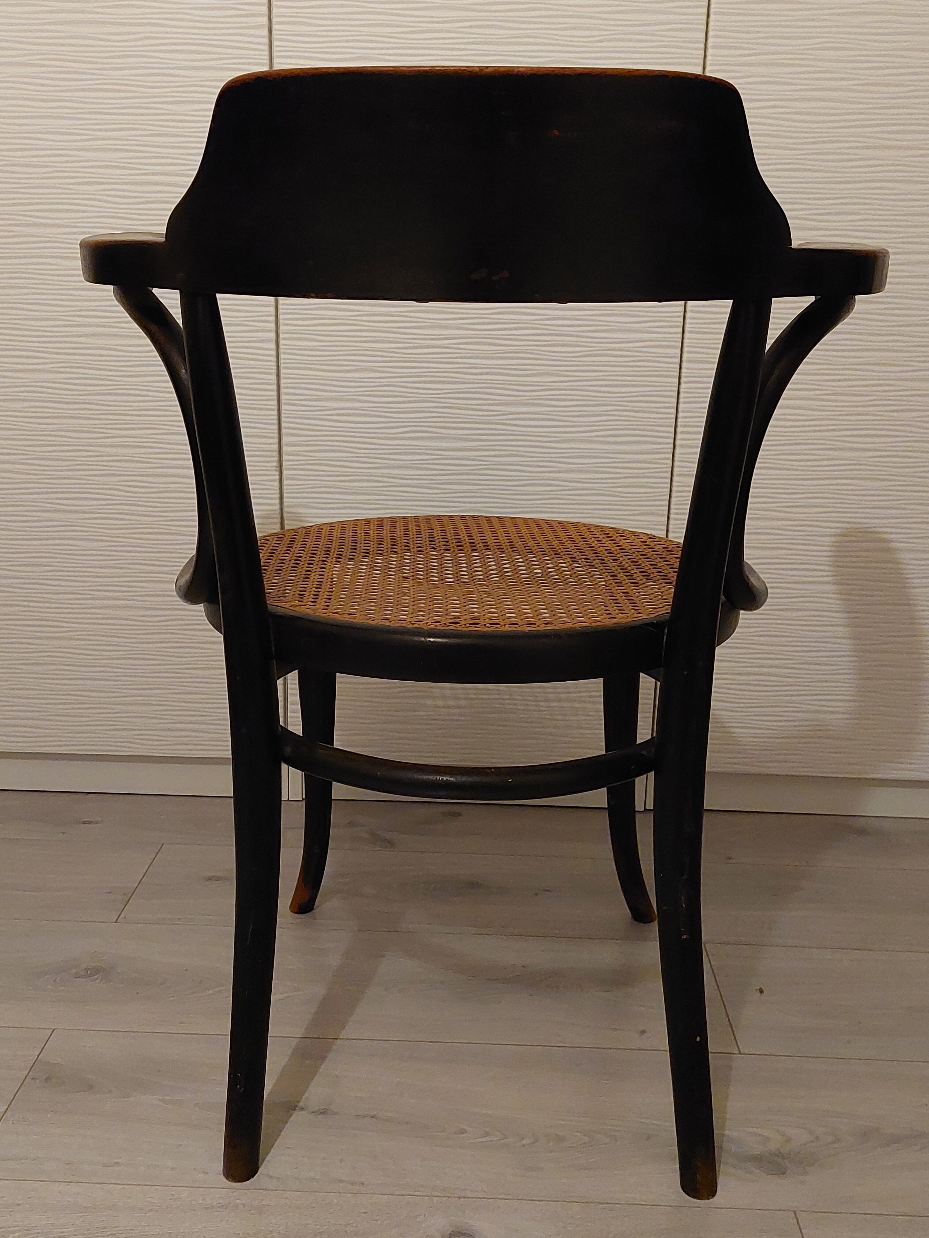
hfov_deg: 54.9
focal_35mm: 25
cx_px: 464
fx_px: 895
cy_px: 619
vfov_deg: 69.4
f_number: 1.8
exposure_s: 1/25
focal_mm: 5.23
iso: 800
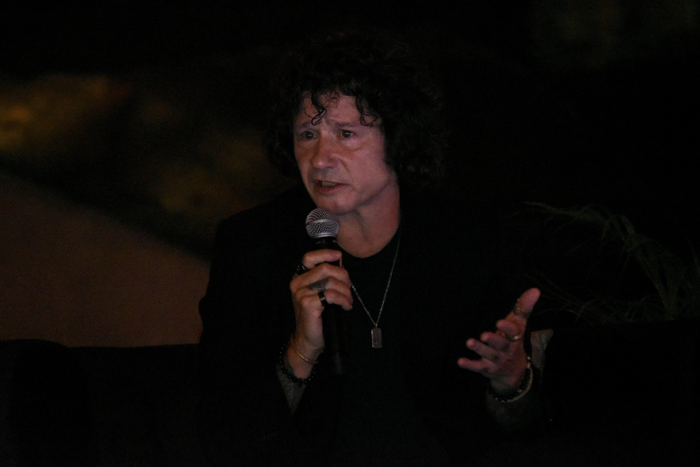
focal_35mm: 292
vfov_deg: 4.7
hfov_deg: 7.0
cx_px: 350
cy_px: 234
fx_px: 5687
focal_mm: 195
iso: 6400
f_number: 5
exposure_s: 1/200
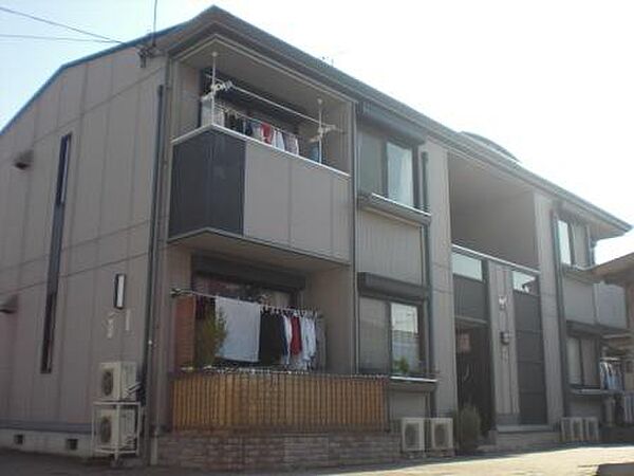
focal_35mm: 38
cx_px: 317
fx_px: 696
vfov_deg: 37.7
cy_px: 238
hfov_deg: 49.0
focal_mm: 6.3
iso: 64
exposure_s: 1/500
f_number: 3.1
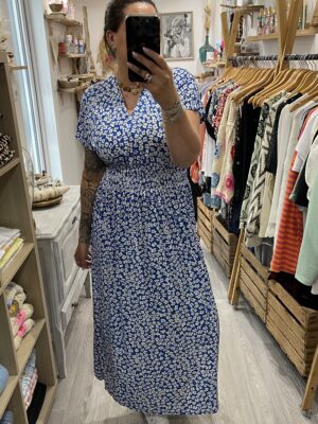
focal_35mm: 25
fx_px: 306
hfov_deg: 54.9
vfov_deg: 69.4
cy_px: 212
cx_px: 159
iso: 100
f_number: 1.6
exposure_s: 1/50
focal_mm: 5.1
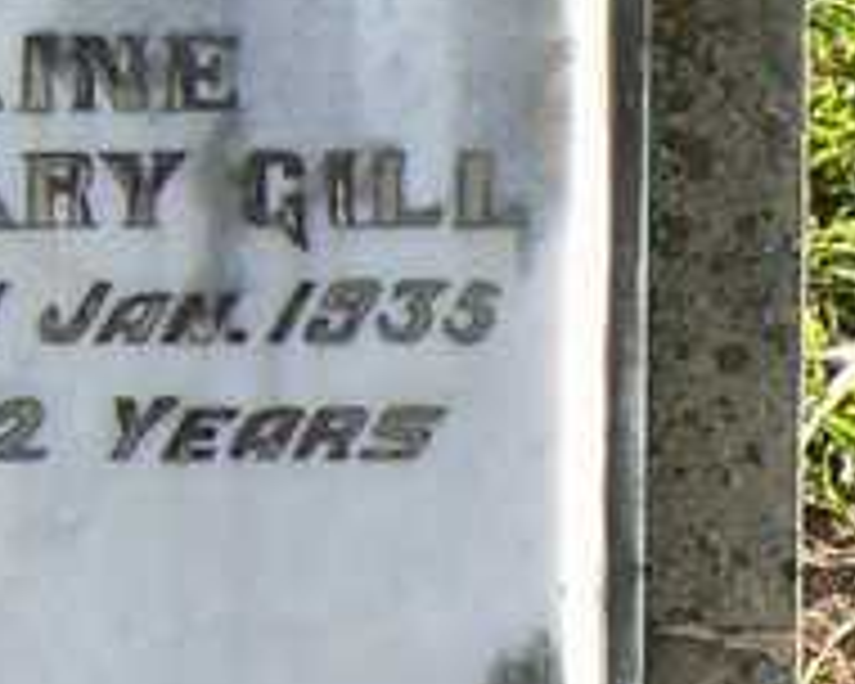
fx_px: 8857
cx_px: -536
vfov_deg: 4.4
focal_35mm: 350
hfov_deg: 5.5
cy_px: 162
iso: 80
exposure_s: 1/200
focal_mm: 10.4
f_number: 5.6
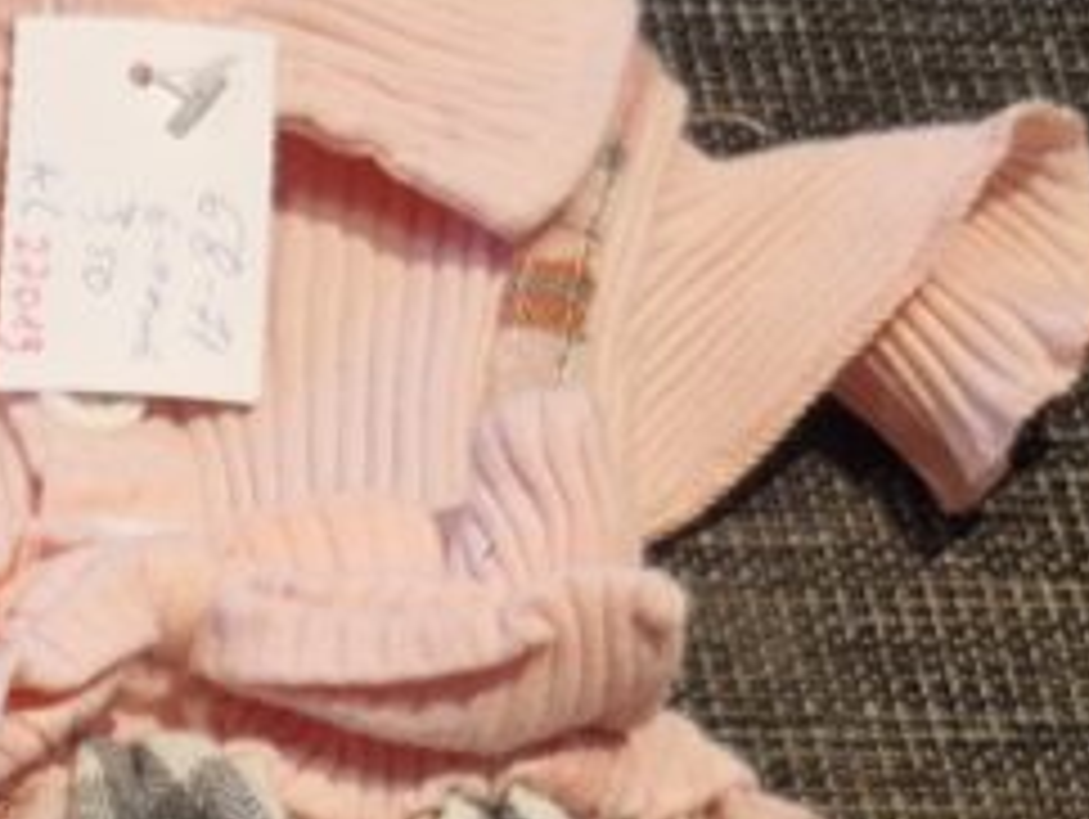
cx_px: -585
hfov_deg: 13.8
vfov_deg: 10.5
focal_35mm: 133
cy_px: 1458
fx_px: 4188
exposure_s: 1/100
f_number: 1.8
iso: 50
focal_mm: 5.4
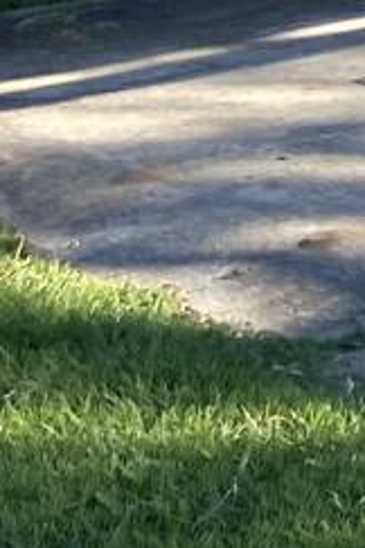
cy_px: -442
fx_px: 2433
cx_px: 1275
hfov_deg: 7.1
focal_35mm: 160
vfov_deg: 11.8
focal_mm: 4.25
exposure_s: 1/752
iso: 32
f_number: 1.8
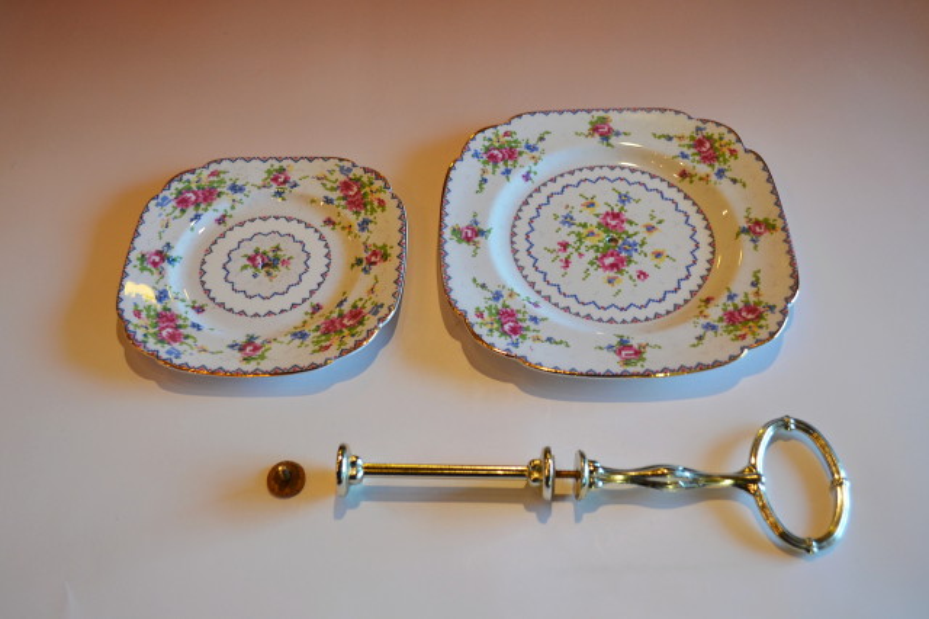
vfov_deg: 34.2
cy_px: 310
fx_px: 1006
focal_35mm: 39
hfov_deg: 49.6
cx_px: 464
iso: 400
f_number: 4.2
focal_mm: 26
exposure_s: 1/20
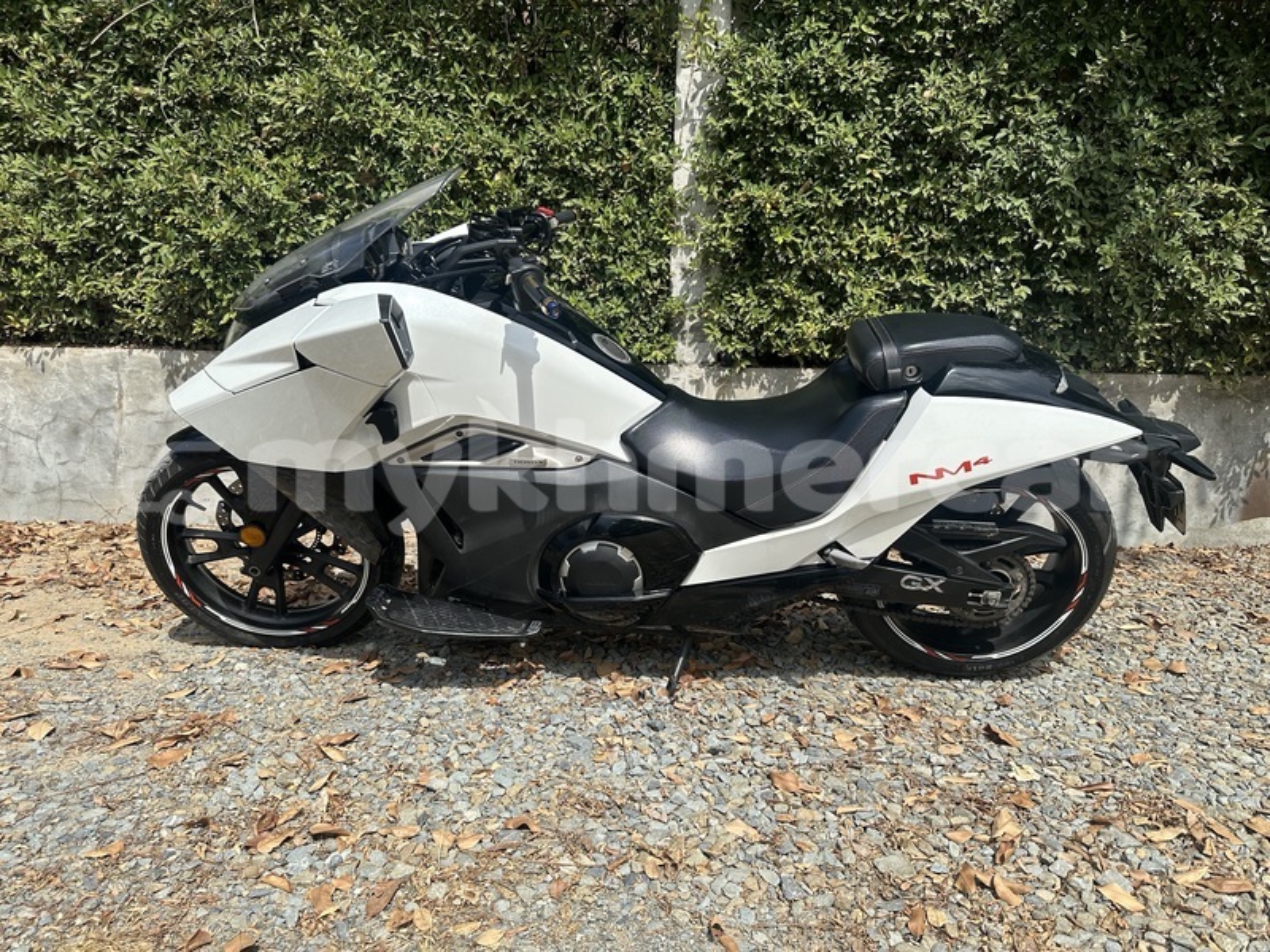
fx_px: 881
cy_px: 476
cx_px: 635
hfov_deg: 71.6
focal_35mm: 24
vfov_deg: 56.8
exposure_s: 1/5000
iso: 80
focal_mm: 6.86
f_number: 1.78
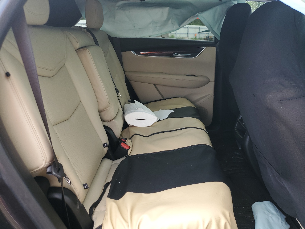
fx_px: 229
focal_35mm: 26
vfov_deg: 53.1
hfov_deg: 67.3
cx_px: 152
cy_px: 114
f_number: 1.5
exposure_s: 1/185
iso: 50
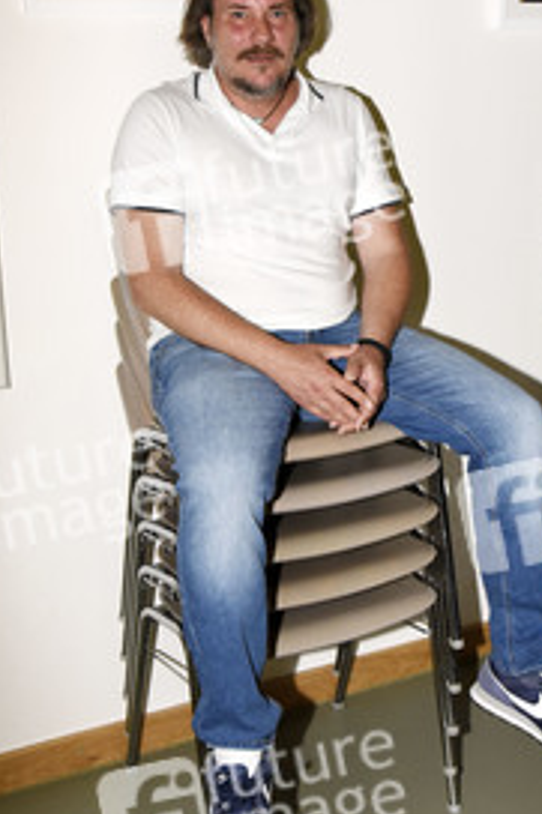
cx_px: 338
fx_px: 1063
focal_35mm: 47
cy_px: 353
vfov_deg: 41.9
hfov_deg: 28.5
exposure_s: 1/80
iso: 3200
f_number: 6.3
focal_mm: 32
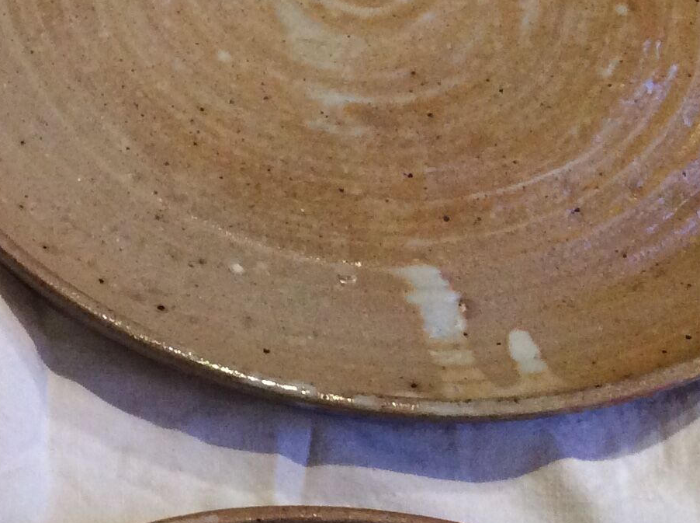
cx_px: -167
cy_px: 402
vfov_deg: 15.9
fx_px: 1857
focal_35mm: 92
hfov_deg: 19.9
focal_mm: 3.3
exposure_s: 1/25
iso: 160
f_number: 2.4
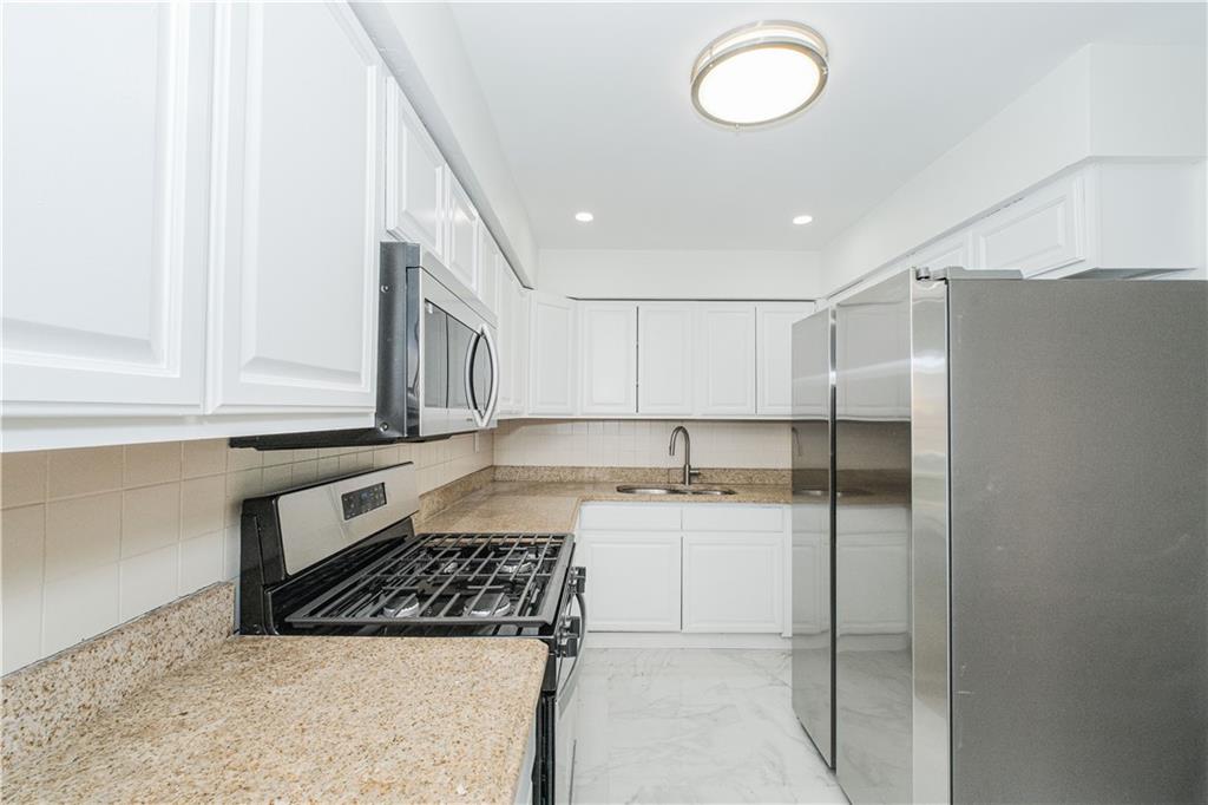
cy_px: 402
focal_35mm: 15
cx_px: 604
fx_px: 503
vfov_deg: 77.3
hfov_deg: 100.4
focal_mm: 10
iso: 800
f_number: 8
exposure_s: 1/125
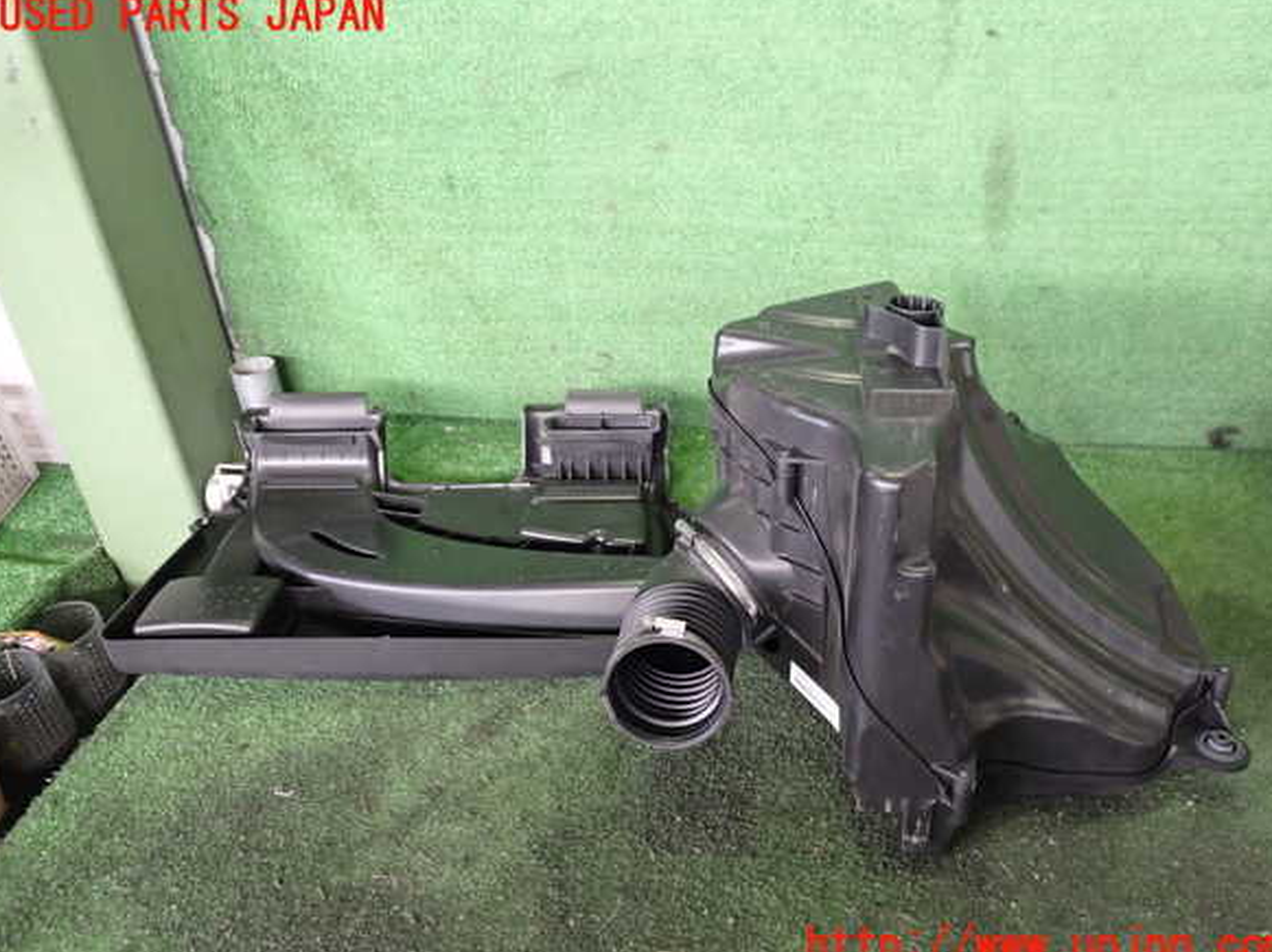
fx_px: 1138
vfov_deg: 45.4
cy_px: 481
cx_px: 644
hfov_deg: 58.4
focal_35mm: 31
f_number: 2.3
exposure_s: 1/30
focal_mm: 5.4
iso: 320
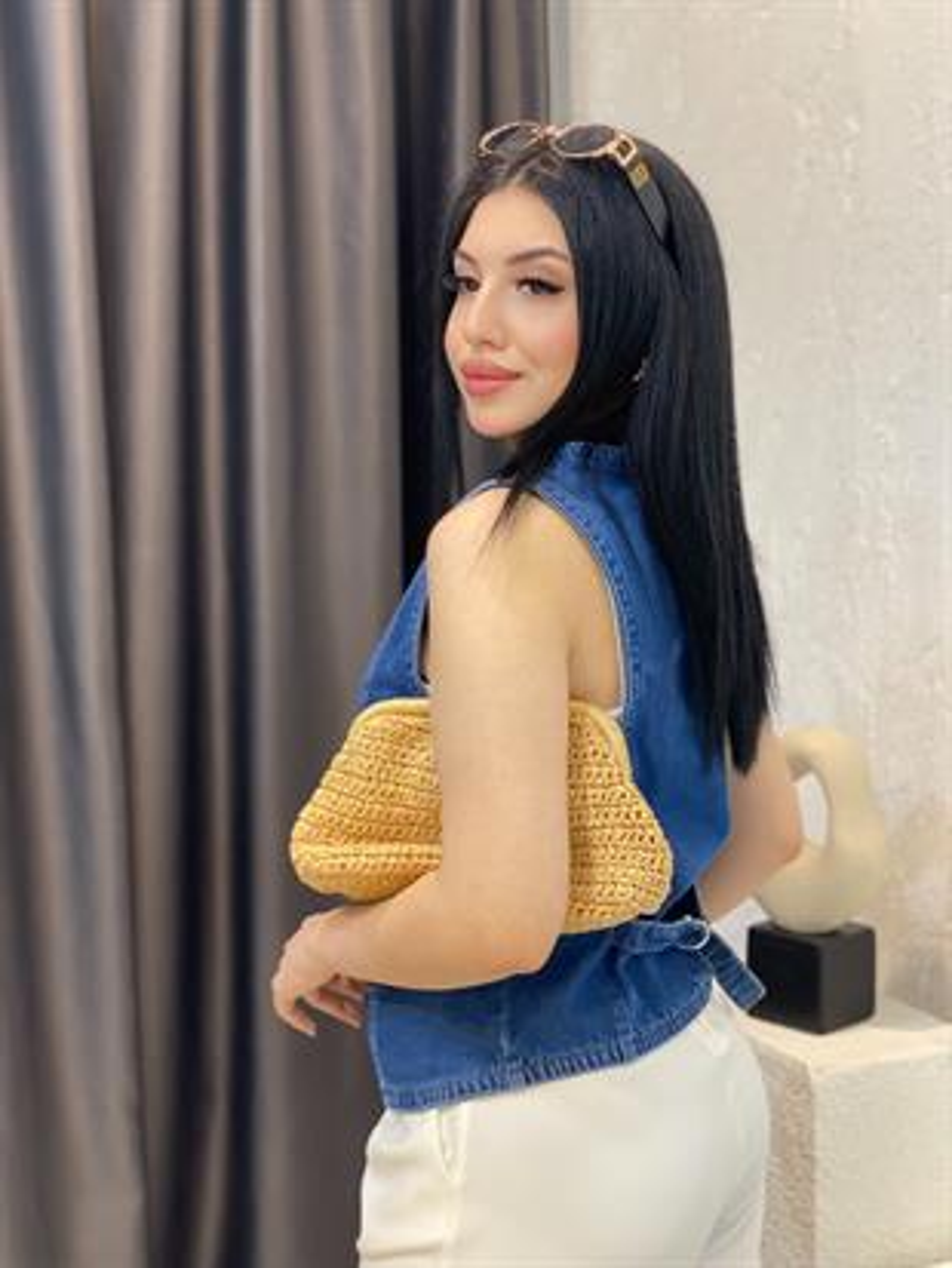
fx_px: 1906
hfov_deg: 28.0
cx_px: 476
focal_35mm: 52
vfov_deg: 36.8
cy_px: 634
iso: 160
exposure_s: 1/100
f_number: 2
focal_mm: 6
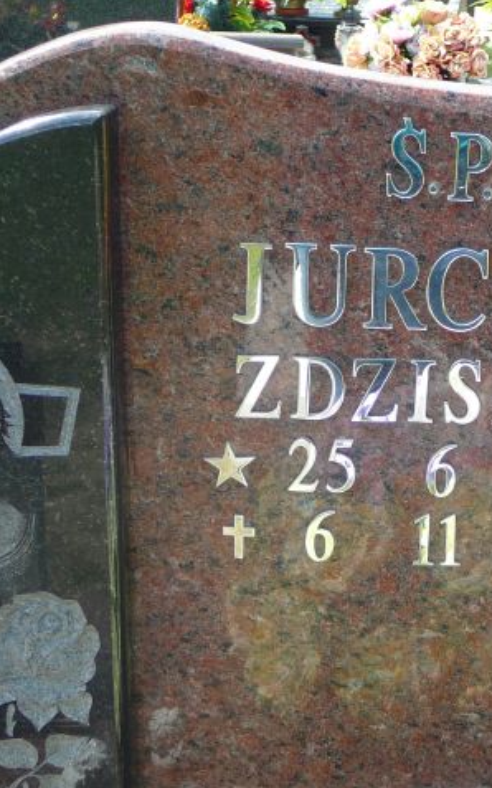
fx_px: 1588
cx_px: 421
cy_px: 395
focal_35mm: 74
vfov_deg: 27.9
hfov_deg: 17.4
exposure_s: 1/320
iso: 80
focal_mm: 7.8
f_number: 3.4
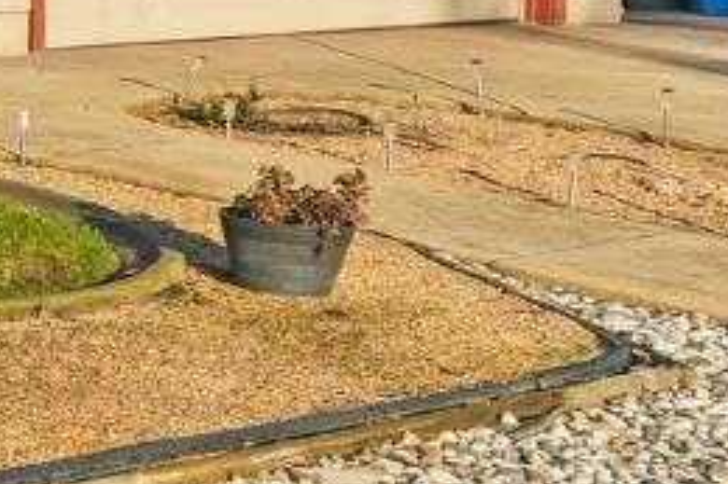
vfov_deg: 10.3
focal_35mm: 130
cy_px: -122
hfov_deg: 11.9
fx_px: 2625
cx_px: -1145
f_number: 8
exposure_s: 1/1000
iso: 400
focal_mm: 22.5
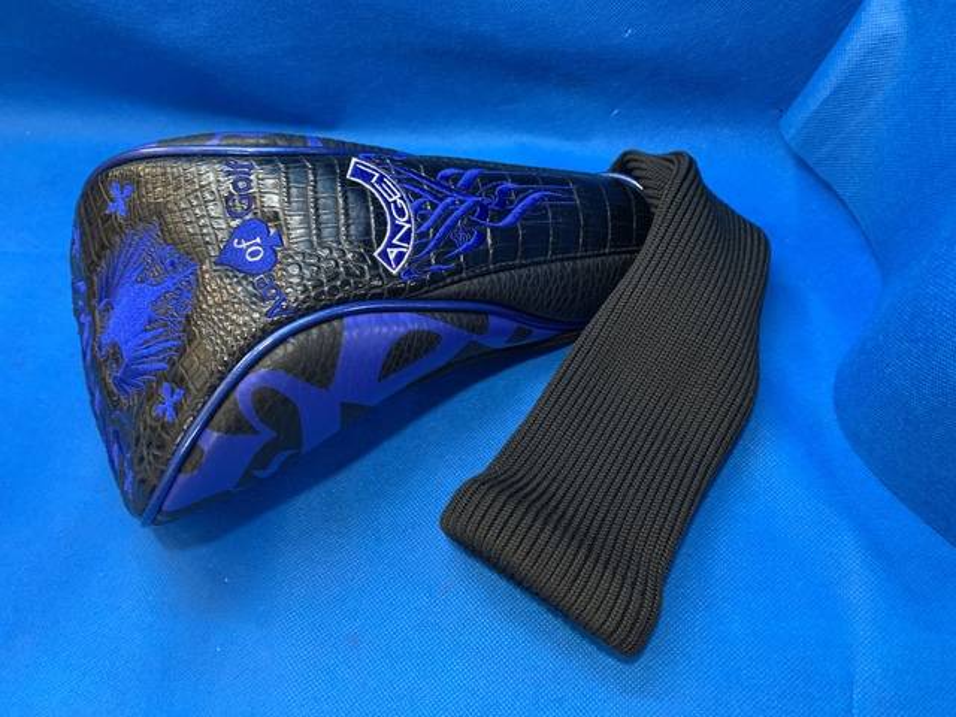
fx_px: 718
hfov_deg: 67.3
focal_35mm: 26
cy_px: 358
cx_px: 478
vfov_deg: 53.1
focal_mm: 4.25
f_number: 1.8
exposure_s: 1/60
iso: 200
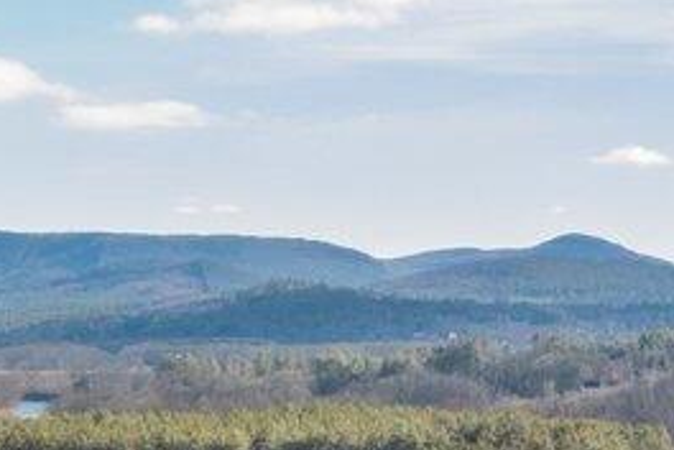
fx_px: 3632
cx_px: 557
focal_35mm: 194
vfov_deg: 6.8
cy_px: 961
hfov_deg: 10.6
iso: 100
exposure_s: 1/1250
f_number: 1.7
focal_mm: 6.72
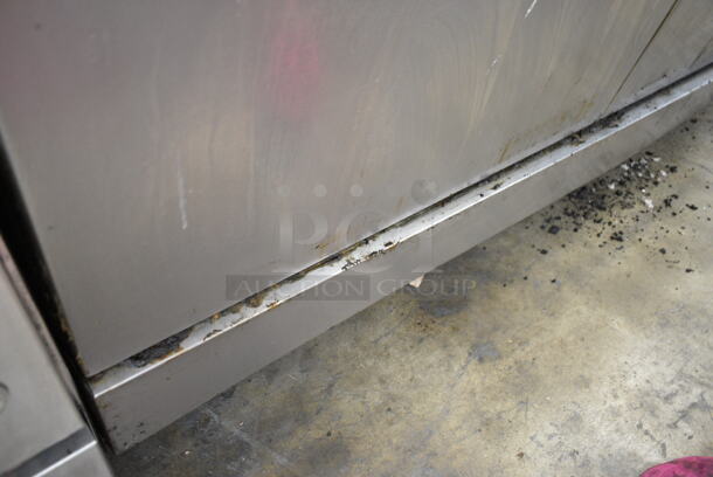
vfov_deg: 48.0
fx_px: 535
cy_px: 238
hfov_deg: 67.3
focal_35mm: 27
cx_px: 356
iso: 1600
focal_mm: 18
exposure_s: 1/30
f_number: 3.5
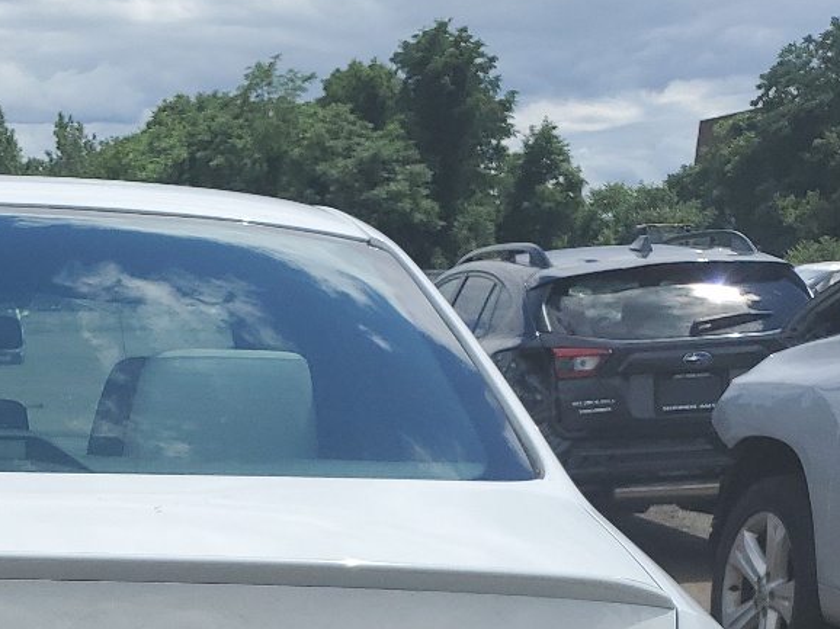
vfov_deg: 18.7
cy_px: 853
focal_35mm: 72
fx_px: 1746
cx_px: -100
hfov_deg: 25.0
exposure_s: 1/5000
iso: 50
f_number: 1.5
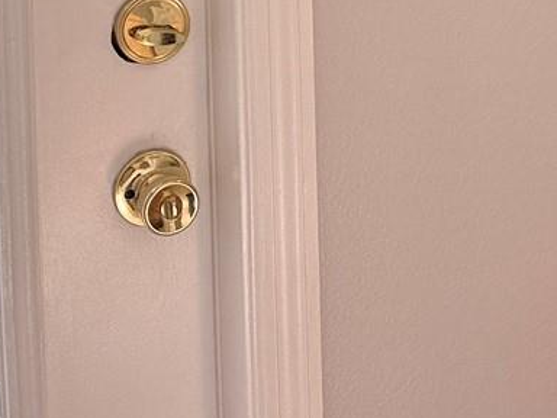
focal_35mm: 100
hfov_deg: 19.2
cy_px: -189
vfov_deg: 14.0
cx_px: 537
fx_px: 1609
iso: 100
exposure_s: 1/341
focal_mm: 6.76
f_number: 1.78
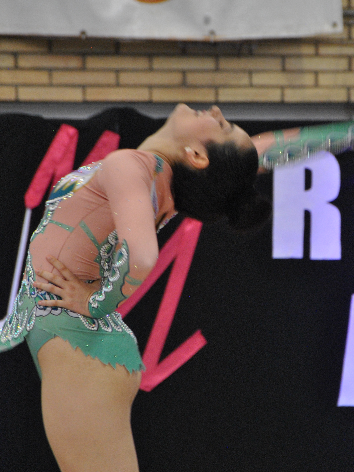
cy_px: 218
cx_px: 279
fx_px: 6450
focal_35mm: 473
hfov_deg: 3.1
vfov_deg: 4.2
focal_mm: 200
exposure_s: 1/100
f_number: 6.3
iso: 800
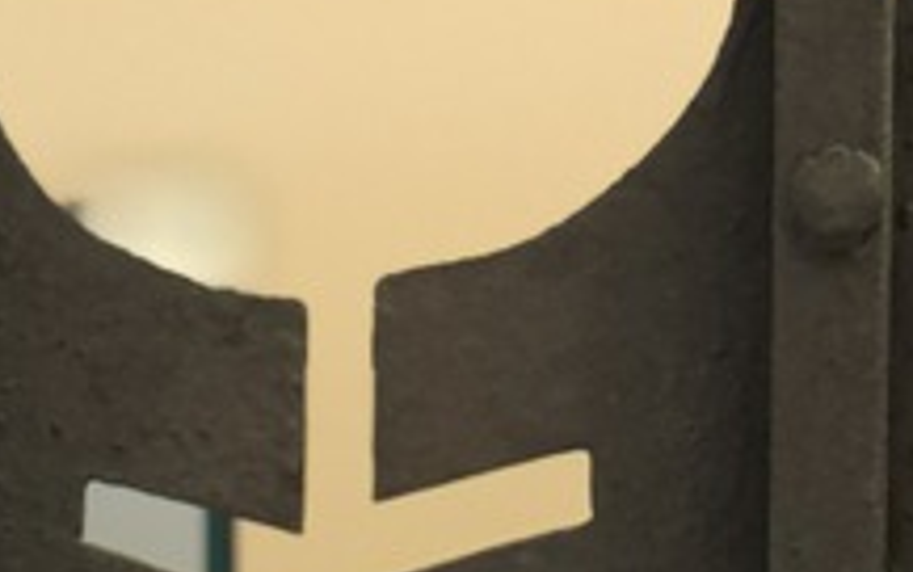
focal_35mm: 294
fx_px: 7321
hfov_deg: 7.1
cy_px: 1333
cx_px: -147
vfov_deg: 4.4
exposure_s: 1/120
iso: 20
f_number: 2.8
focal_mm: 6.6
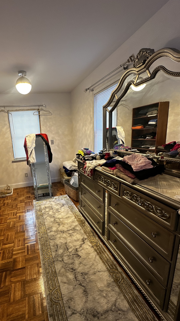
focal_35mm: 16
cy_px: 167
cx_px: 55
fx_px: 136
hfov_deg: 64.7
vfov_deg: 99.3
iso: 160
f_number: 2.2
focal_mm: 2.22
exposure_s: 1/60
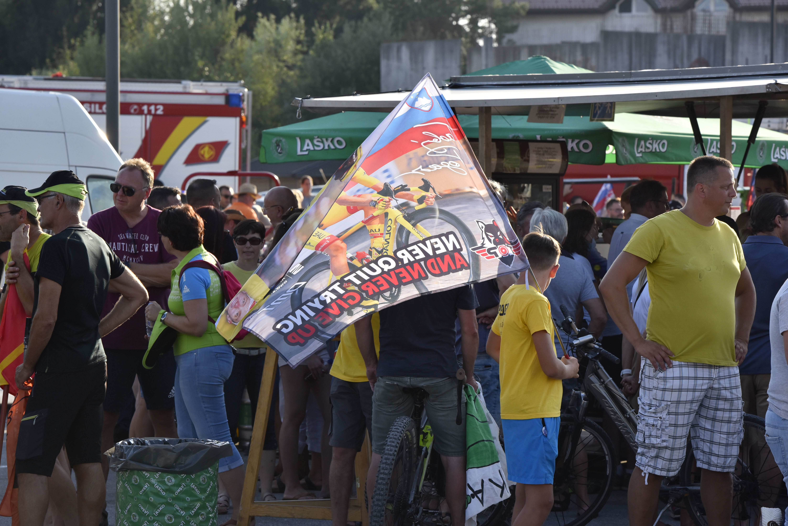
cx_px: 394
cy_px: 263
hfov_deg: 12.8
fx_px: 3503
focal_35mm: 160
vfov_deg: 8.6
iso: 400
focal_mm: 160
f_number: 9
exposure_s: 1/640
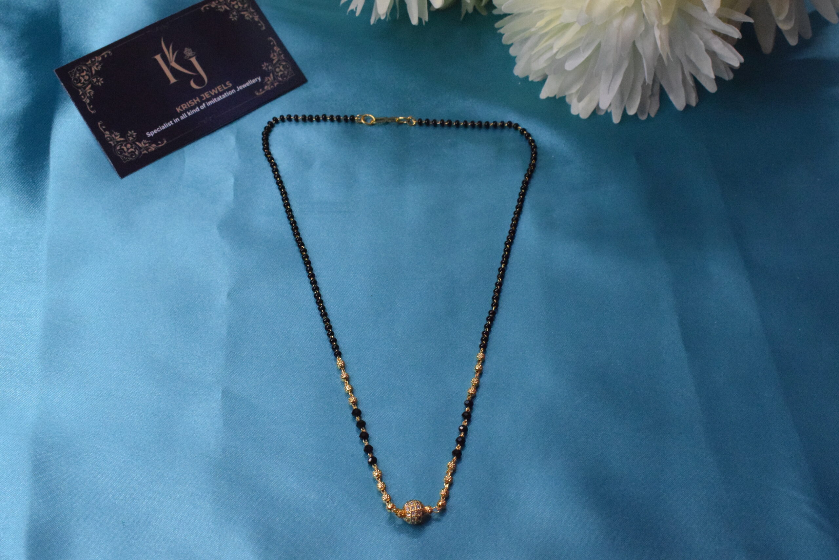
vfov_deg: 26.5
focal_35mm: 51
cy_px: 280
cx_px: 420
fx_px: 1189
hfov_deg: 38.9
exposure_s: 1/60
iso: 6400
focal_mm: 34
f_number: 11
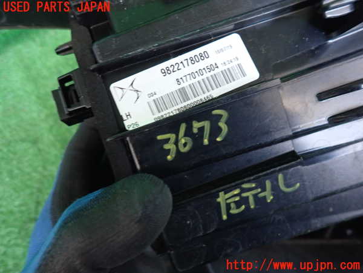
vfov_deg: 54.9
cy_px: 136
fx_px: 262
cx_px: 182
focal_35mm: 25
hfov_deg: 69.4
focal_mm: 4.5
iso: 640
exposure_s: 1/30
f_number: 2
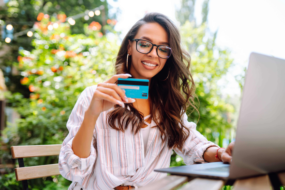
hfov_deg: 54.4
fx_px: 277
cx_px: 142
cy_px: 95
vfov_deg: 37.9
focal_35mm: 35
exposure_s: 1/640
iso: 160
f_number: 2
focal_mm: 35
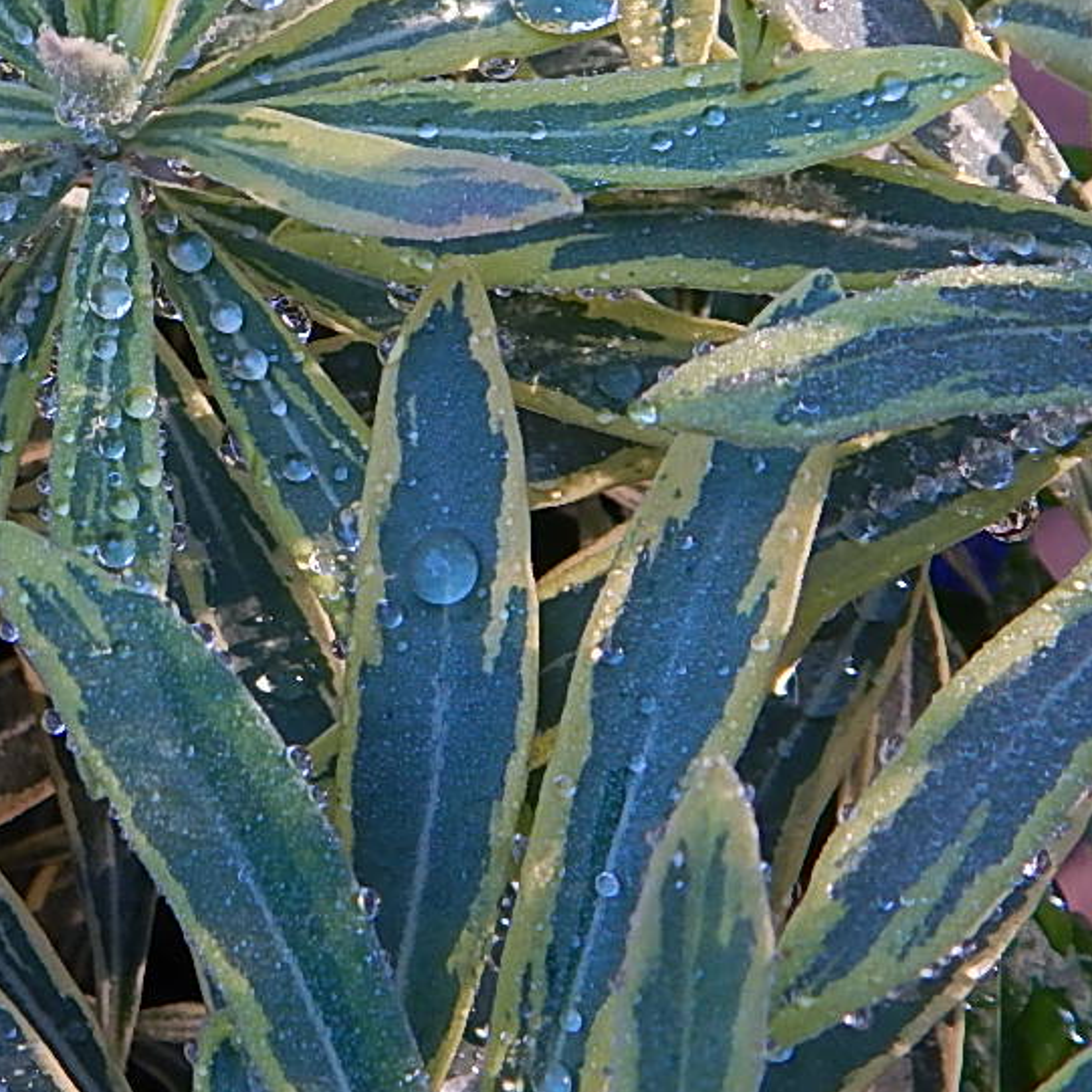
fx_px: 2891
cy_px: 252
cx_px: -295
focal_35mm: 81
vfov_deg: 21.2
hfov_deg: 19.8
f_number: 3.2
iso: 125
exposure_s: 1/100
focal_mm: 5.6
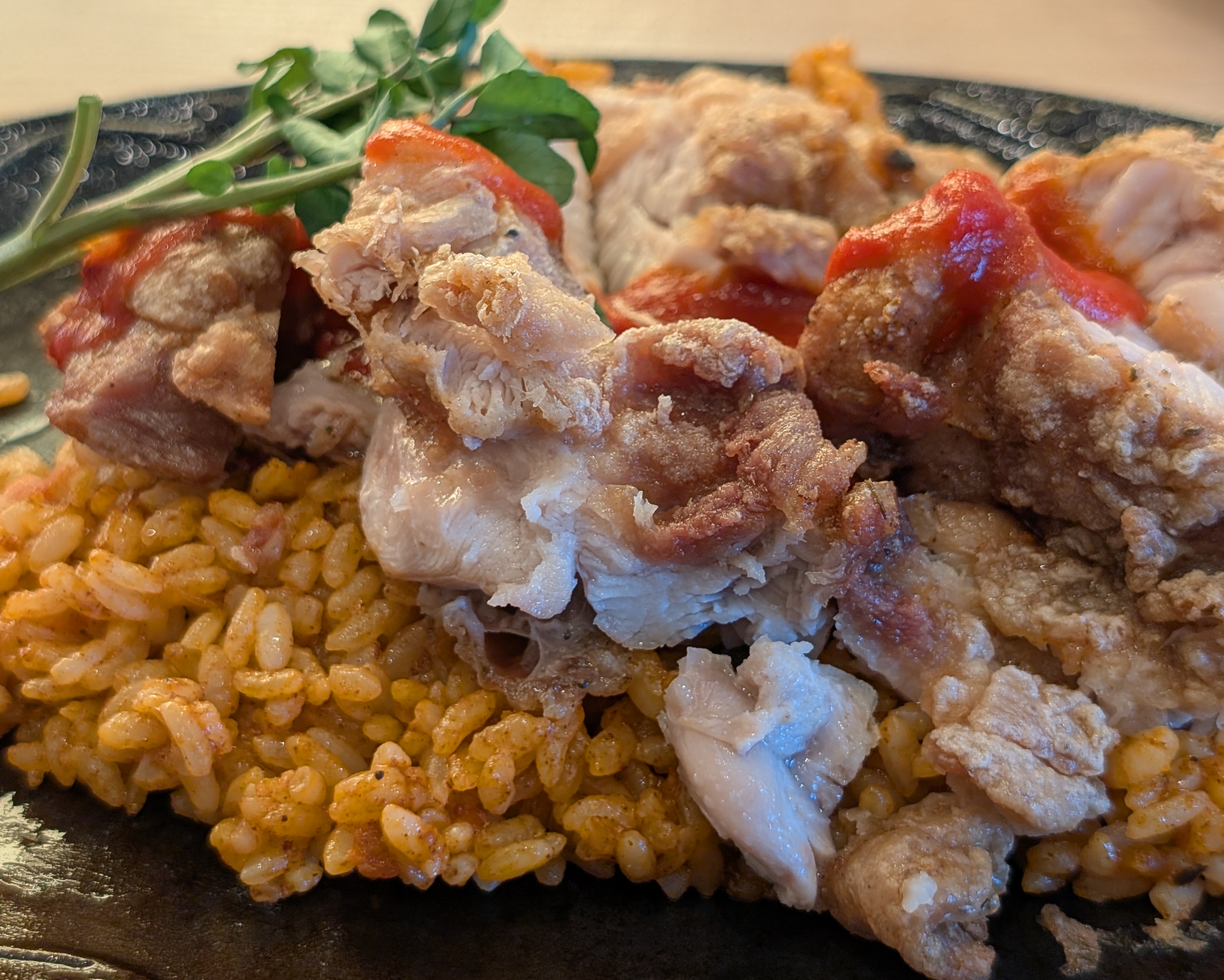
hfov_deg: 33.0
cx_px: 579
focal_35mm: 57
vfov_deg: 26.7
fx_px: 2065
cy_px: 453
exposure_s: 1/30
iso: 26
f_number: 1.68
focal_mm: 6.9
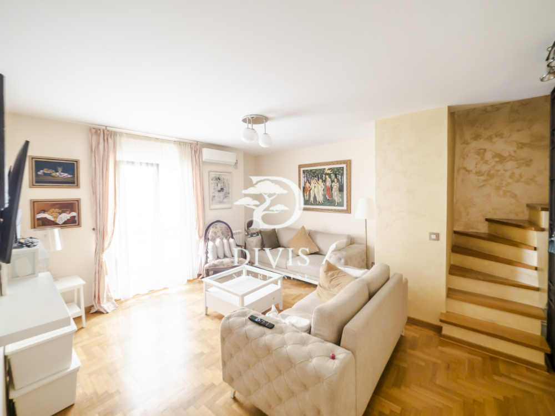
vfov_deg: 85.7
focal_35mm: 14
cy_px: 208
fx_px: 224
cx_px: 278
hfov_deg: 102.1
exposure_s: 1/5
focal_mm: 7
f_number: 4
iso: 400
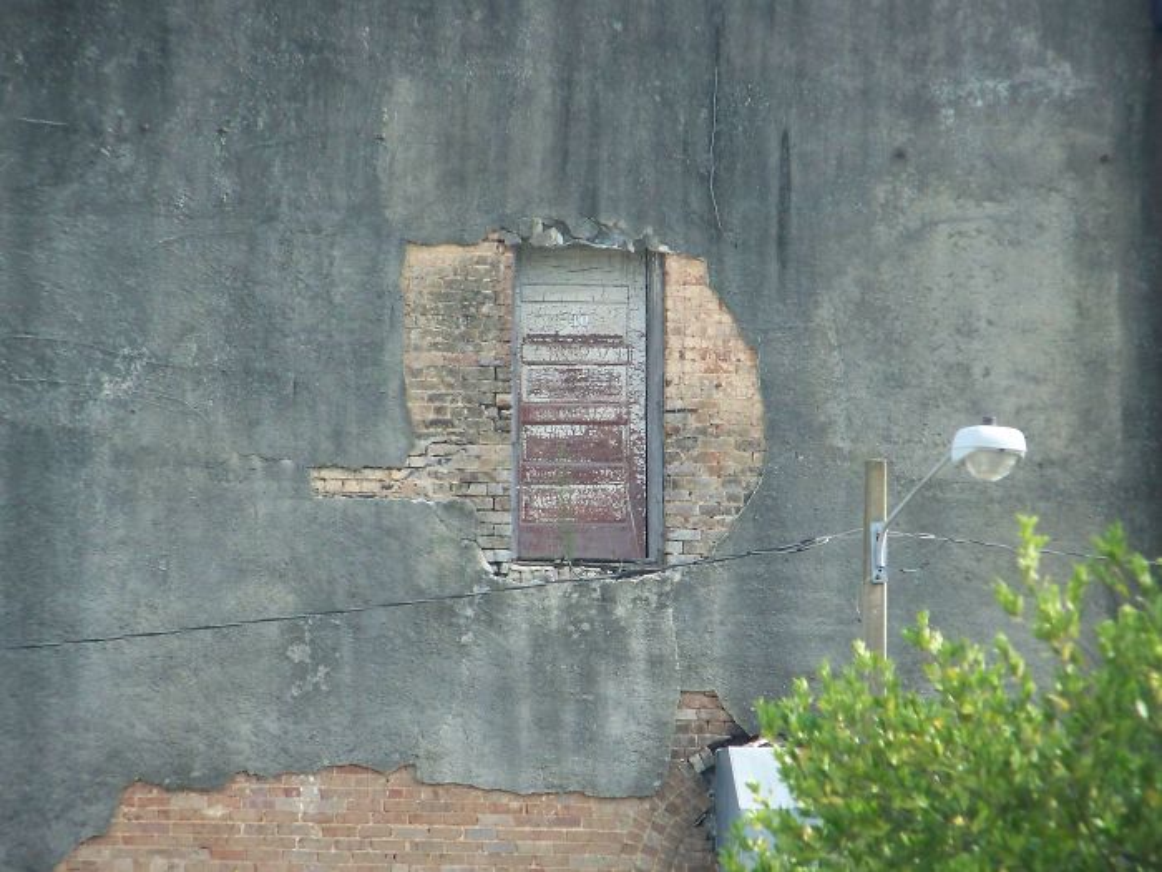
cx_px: 581
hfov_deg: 5.1
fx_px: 13058
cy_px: 436
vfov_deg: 3.8
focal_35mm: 389
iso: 200
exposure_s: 1/250
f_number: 4.5
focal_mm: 64.4
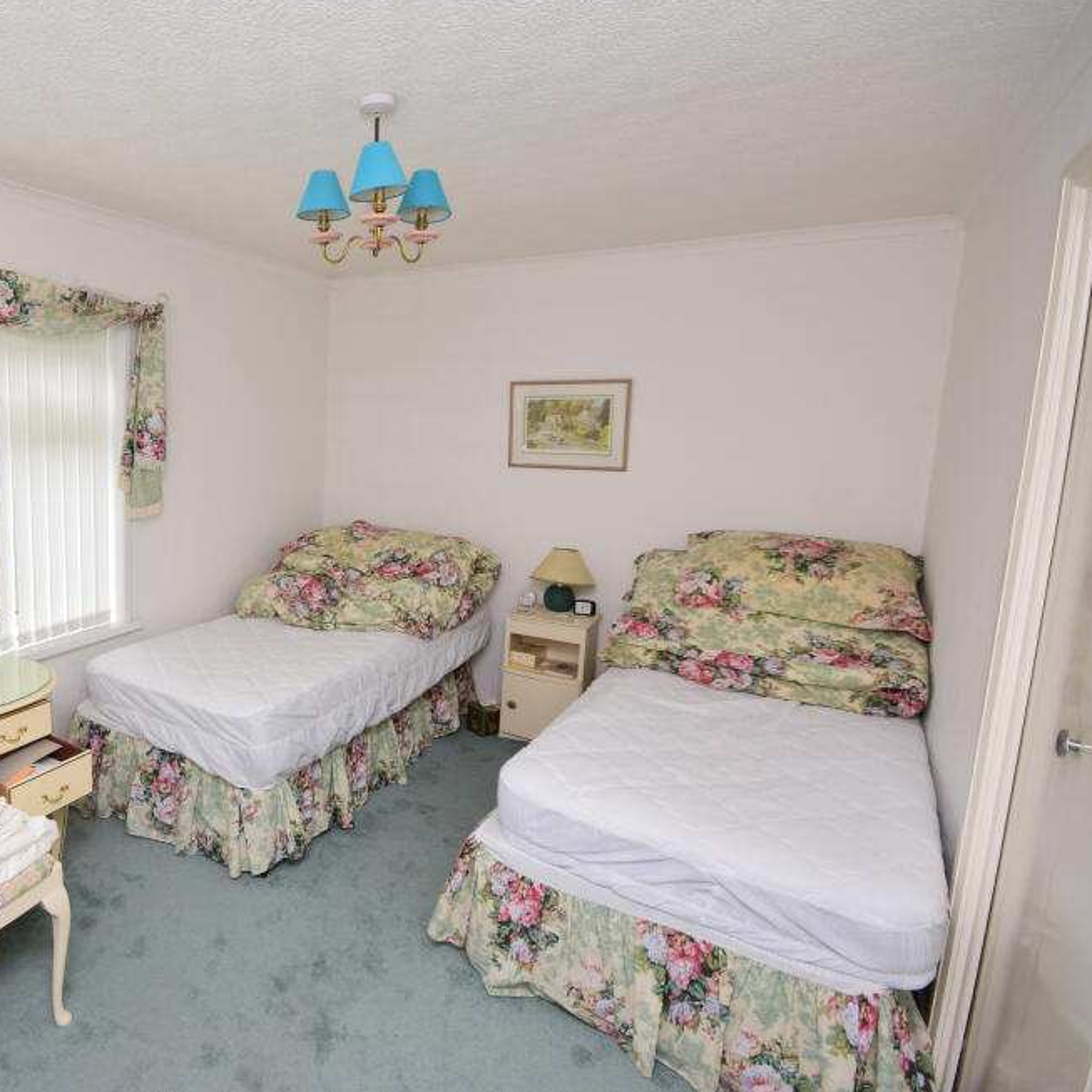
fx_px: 714
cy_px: 524
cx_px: 258
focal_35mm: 20
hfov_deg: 69.3
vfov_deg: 74.8
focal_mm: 10
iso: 320
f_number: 10
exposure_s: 1/25
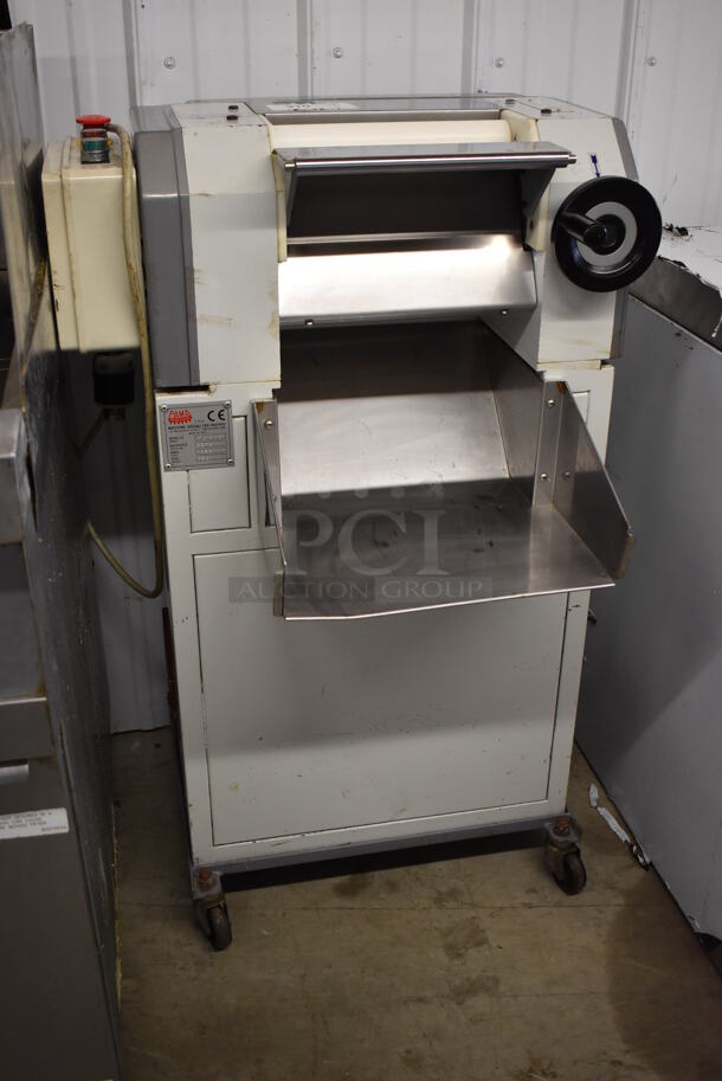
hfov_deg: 35.5
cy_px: 540
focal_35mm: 38
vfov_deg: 51.3
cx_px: 361
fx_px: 1126
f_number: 4
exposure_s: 1/125
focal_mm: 25
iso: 1250
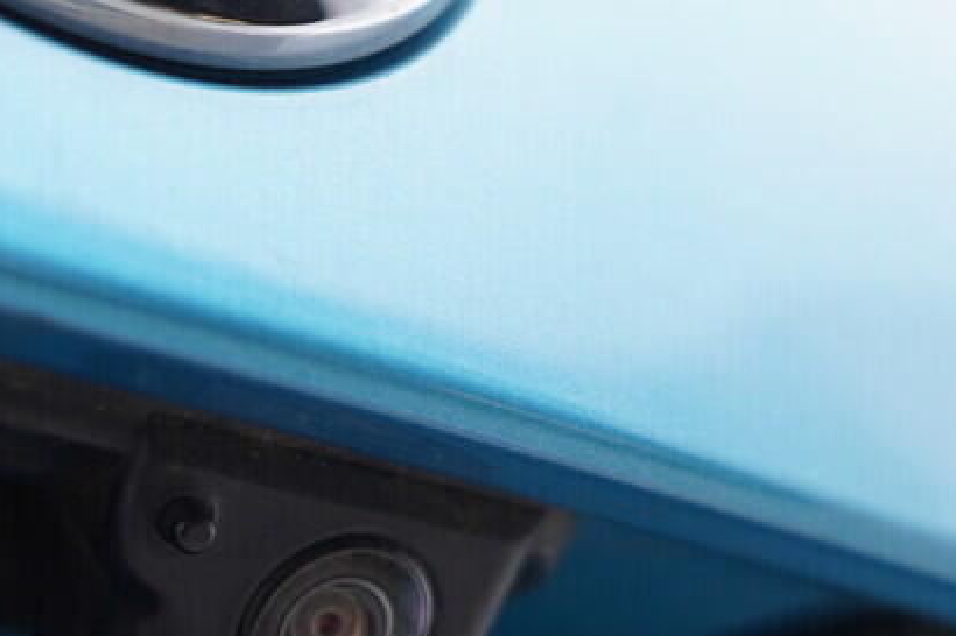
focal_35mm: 90
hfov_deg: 22.5
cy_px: 777
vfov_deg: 14.7
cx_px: 277
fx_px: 2389
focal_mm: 24
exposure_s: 1/40
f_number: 3.2
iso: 125
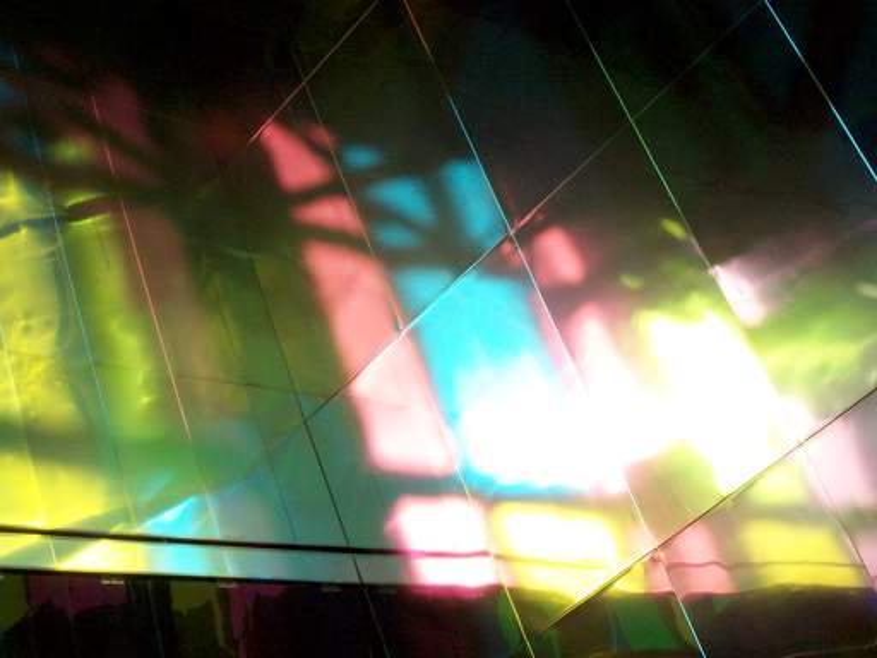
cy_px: 329
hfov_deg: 32.2
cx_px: 438
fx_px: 1520
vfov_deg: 24.4
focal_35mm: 60
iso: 400
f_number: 8
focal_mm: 10.3
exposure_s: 1/500
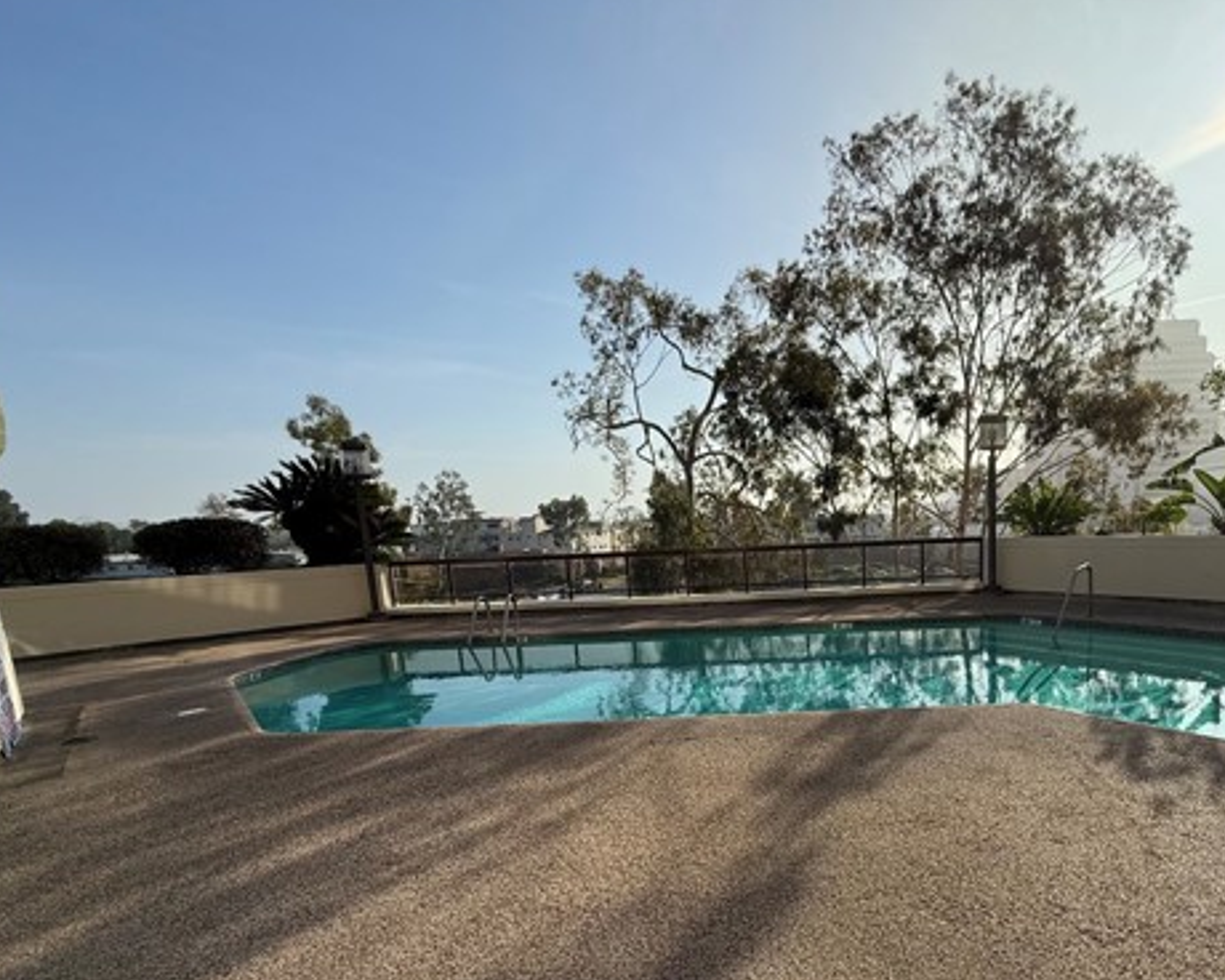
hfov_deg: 80.3
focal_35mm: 19
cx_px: 823
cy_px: 620
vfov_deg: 69.6
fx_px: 689
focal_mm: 2.22
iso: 50
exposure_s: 1/2320
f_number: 2.2
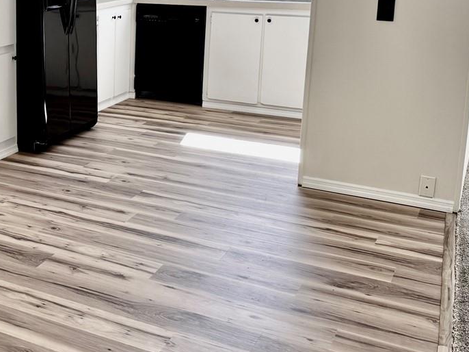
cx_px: -8
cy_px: 64
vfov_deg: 25.6
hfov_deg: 31.6
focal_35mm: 56
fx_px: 758
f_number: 1.78
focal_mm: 6.76
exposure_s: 1/488
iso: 100
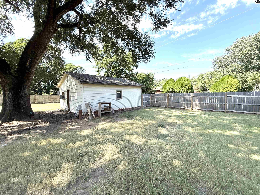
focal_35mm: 14
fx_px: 105
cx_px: 130
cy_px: 98
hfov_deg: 102.1
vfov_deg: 85.7
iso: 64
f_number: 2.2
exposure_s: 1/701
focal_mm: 2.22
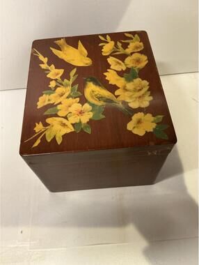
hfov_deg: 48.3
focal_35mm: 29
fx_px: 222
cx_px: 100
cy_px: 132
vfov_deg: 61.6
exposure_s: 1/60
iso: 125
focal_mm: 3
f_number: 1.8
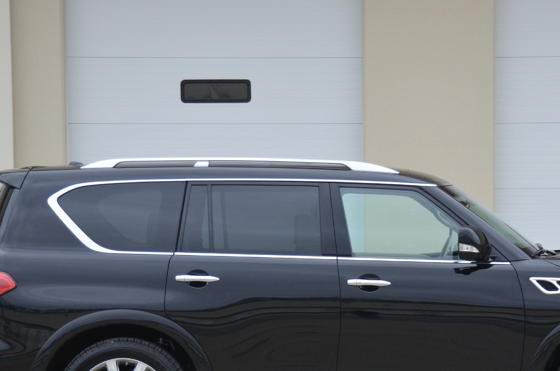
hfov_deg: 14.1
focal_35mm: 146
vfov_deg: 9.3
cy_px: 279
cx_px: 349
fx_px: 2267
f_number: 4.8
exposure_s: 1/1000
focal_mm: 56
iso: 800
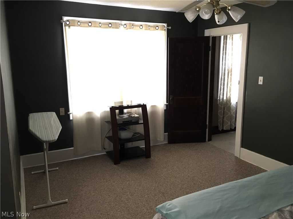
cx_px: 146
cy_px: 110
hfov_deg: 61.7
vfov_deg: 48.2
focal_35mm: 29
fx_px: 245
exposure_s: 1/17
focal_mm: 4.15
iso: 200
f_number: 2.2
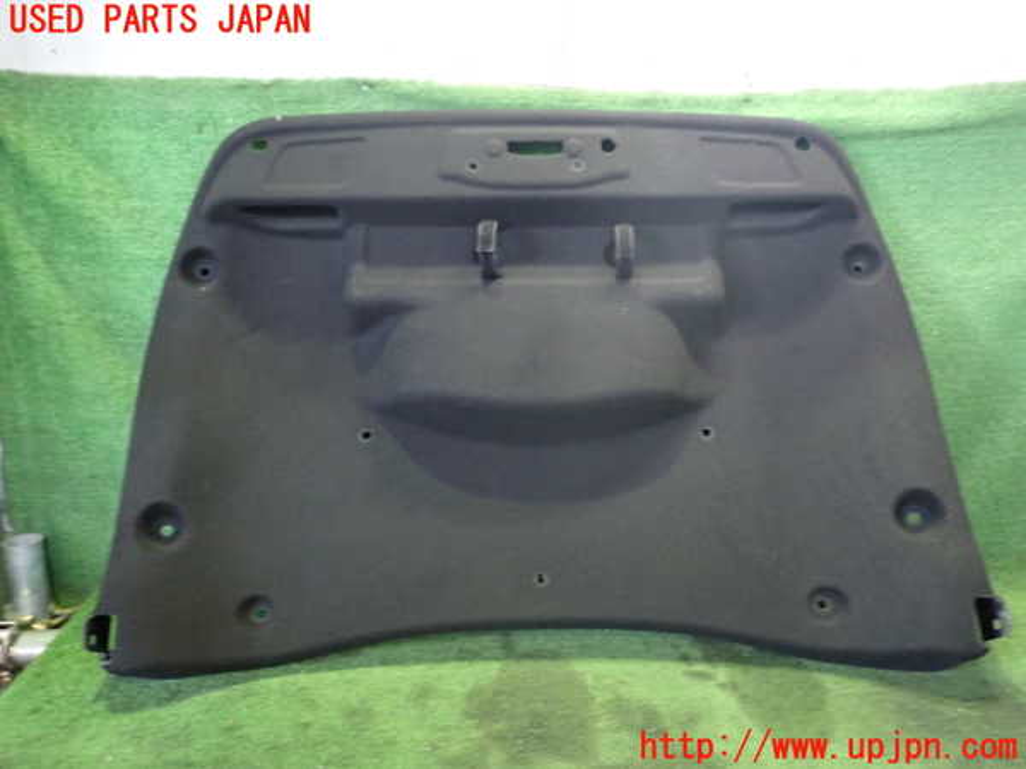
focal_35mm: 30
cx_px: 513
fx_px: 889
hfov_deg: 60.0
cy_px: 384
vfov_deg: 46.8
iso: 800
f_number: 2.3
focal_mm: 5.4
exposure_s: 1/20
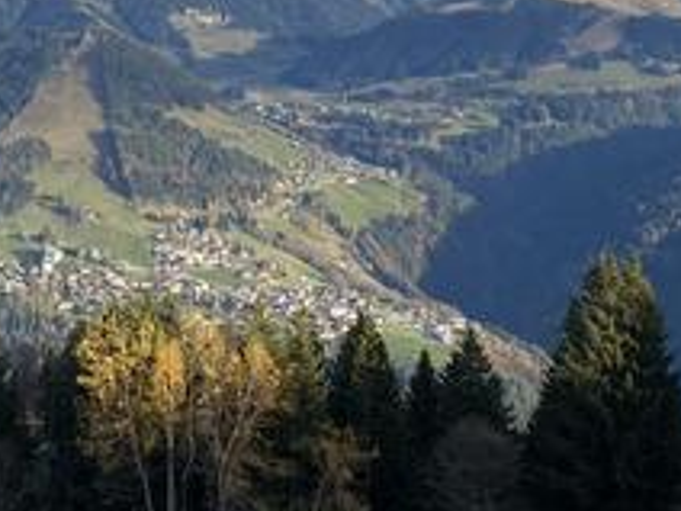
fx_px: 1928
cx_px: 0
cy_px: -141
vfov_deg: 14.5
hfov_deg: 19.5
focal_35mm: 98
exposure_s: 1/2028
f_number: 1.8
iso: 32
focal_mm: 4.25
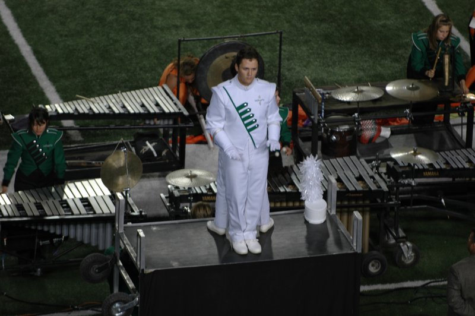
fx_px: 3955
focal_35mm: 300
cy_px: 158
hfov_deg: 6.9
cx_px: 238
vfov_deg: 4.6
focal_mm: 200
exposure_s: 1/60
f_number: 2.8
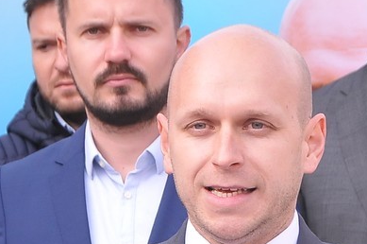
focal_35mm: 296
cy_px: 288
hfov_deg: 7.0
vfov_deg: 4.6
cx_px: 206
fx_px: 3016
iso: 800
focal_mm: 75
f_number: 9
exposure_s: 1/320
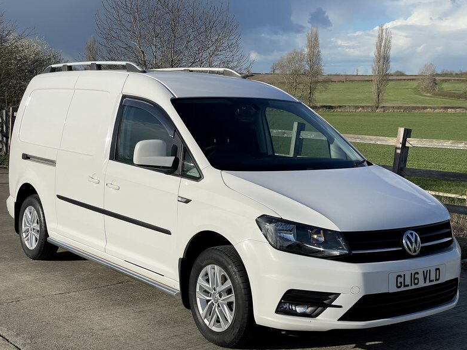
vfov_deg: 27.5
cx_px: 234
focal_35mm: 53
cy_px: 177
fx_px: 715
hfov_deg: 36.2
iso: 25
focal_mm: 6
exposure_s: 1/2994
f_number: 2
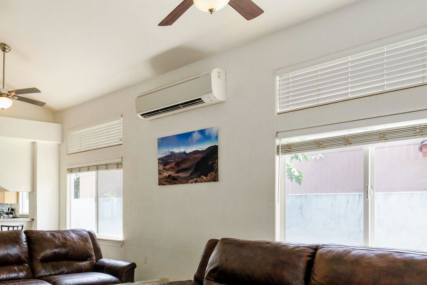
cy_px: 203
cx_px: 92
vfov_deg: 39.2
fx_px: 391
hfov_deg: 53.8
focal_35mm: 33
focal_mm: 16
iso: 320
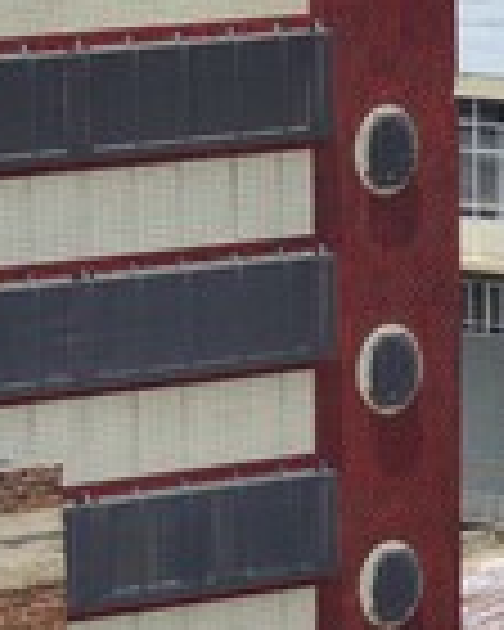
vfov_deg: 3.4
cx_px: 832
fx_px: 10535
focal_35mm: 565
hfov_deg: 2.7
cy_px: 531
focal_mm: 200
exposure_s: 1/250
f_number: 14
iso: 200
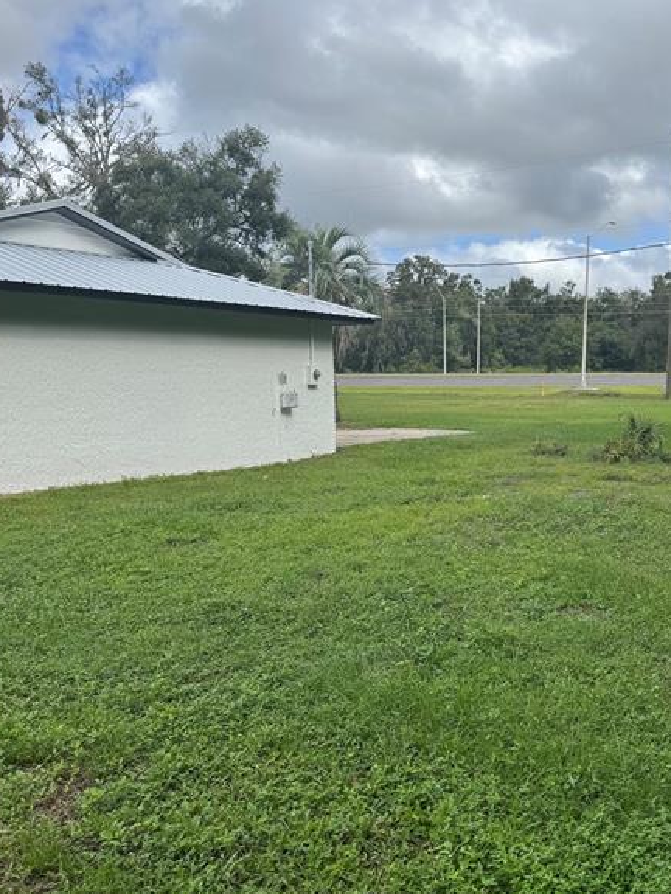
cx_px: 432
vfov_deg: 56.8
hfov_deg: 43.7
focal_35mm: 32
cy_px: 470
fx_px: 827
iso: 80
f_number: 1.78
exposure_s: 1/4049
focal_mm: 6.76
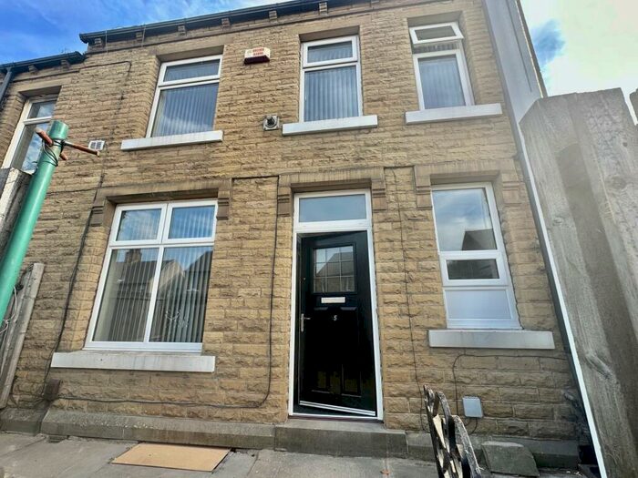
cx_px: 319
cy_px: 239
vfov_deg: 85.7
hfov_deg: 102.1
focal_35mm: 14
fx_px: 258
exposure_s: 1/403
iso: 40
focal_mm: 2.22
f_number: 2.2
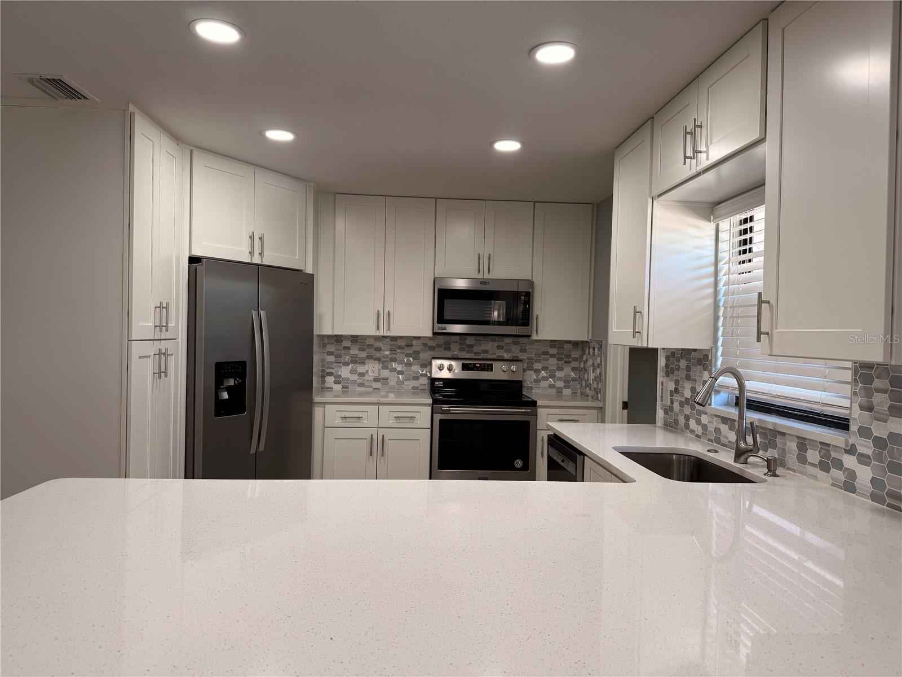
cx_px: 451
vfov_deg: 56.8
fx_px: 625
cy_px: 338
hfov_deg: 71.6
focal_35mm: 24
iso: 100
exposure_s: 1/120
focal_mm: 6.76
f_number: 1.78
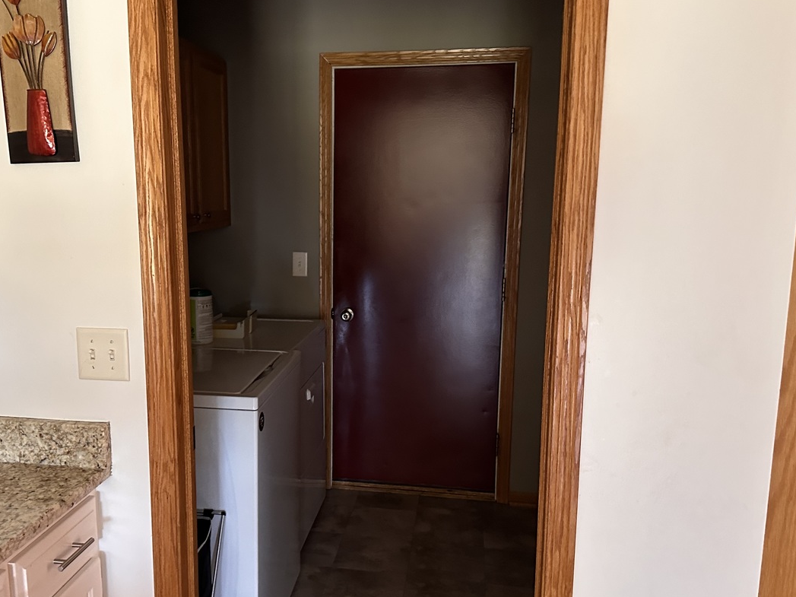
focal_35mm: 33
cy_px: 323
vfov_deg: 42.9
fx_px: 759
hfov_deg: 54.9
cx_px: 313
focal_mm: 6.86
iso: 640
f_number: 1.78
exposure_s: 1/60
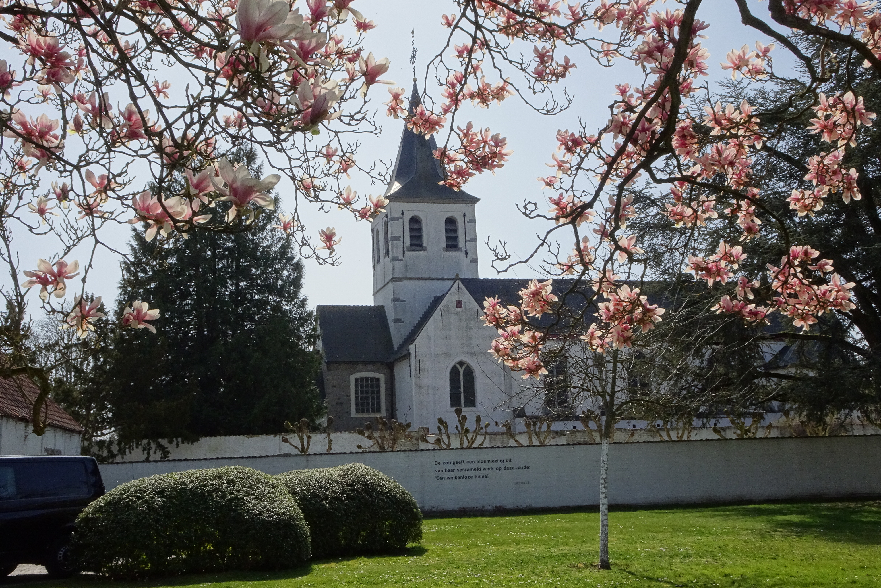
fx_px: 954
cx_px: 436
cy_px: 284
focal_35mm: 39
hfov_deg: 49.6
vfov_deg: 34.2
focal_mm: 6.37
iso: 80
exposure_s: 1/400
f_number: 5
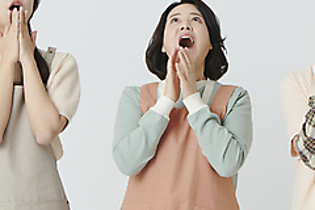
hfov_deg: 13.6
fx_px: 1312
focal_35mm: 150
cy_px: -5
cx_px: 268
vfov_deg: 9.1
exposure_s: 1/125
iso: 80
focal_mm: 60
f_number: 11
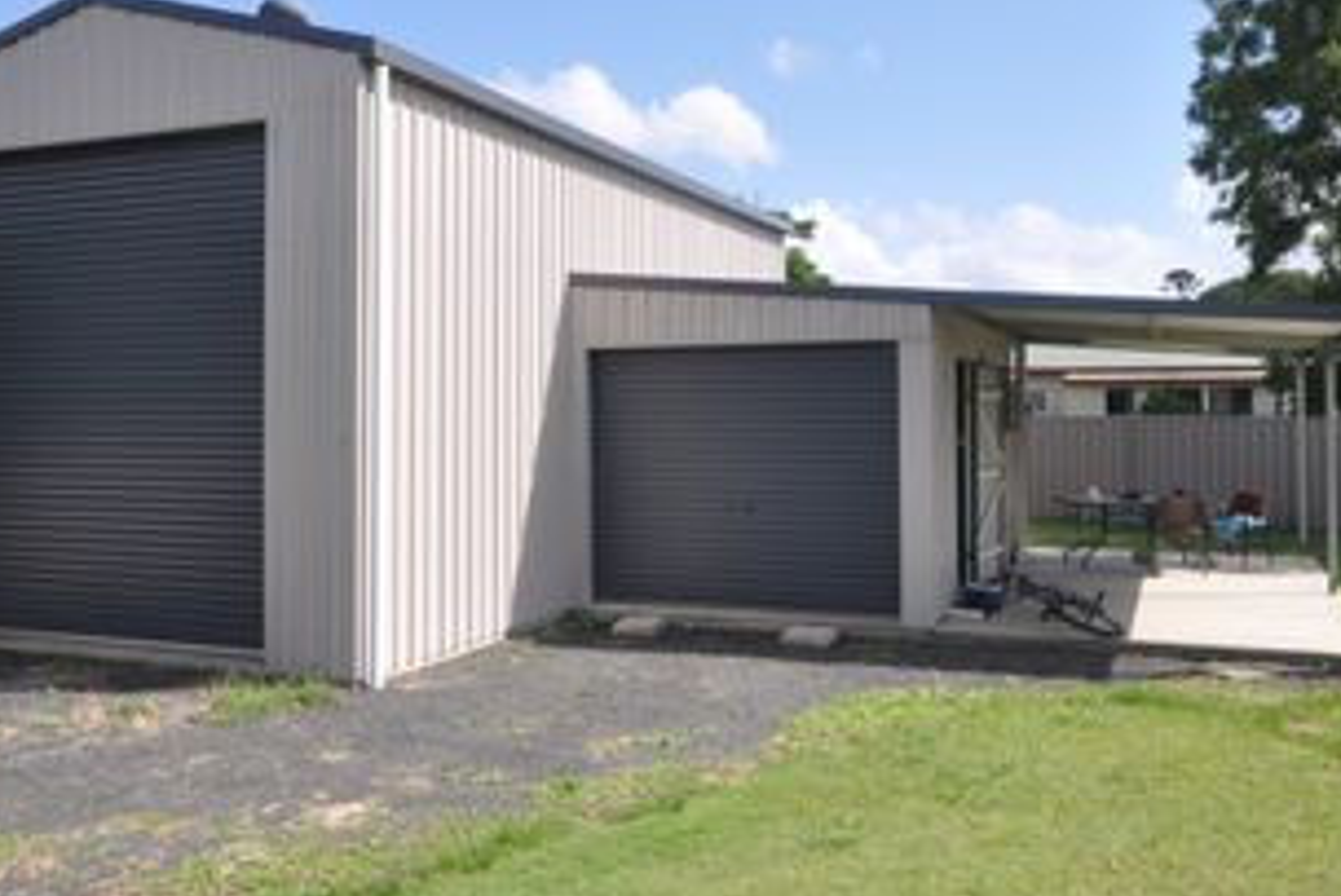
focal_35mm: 35
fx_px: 1296
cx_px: 631
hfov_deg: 54.7
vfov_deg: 38.0
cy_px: 360
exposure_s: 1/320
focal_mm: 15
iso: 200
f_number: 9
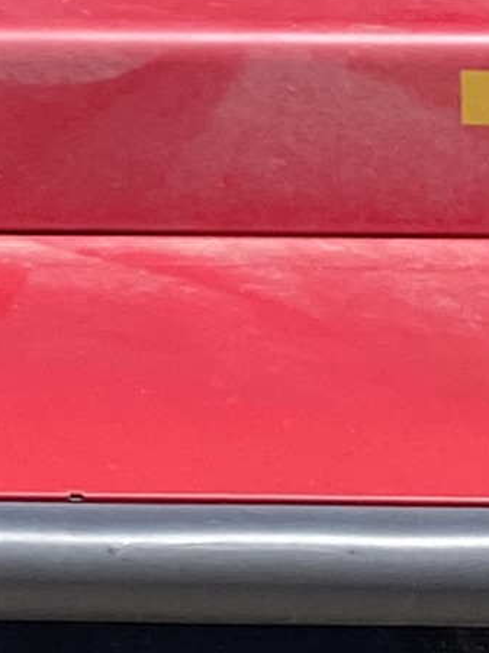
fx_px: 4393
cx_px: -1724
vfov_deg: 8.3
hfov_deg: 5.3
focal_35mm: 233
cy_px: -415
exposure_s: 1/2028
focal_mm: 4.25
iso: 32
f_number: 1.8
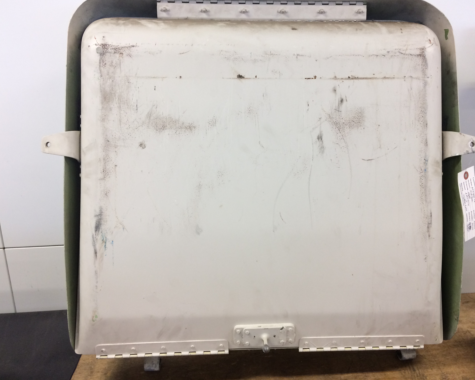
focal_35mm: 31
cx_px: 252
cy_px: 186
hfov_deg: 57.1
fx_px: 436
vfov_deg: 47.1
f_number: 2.2
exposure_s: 1/33
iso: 50
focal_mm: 4.15
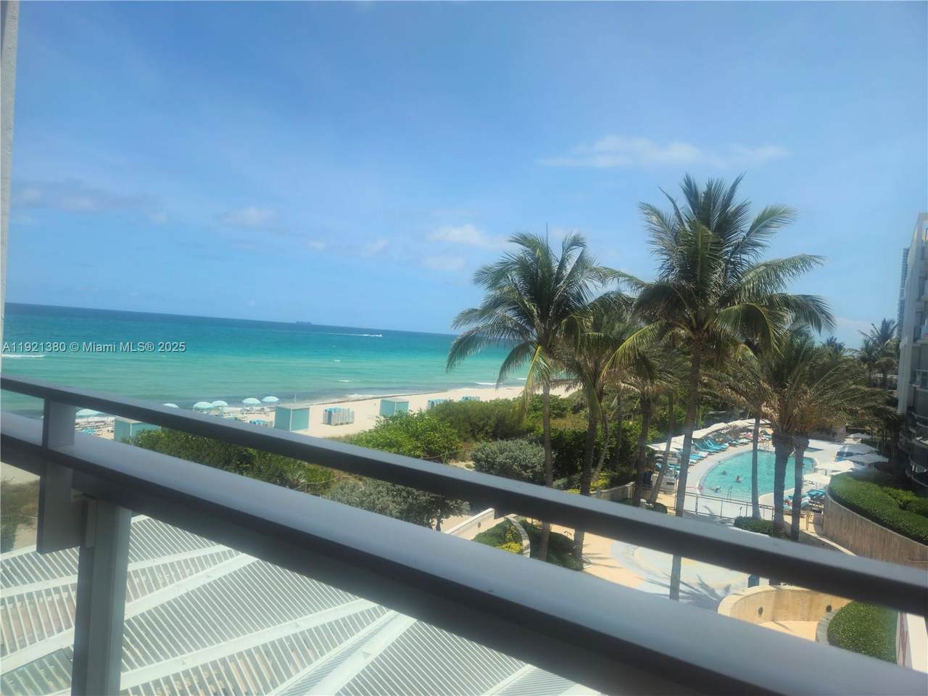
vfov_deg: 58.9
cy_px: 348
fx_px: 617
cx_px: 464
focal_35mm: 23
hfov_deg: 73.9
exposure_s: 1/2679
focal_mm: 5.4
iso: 25
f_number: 1.8
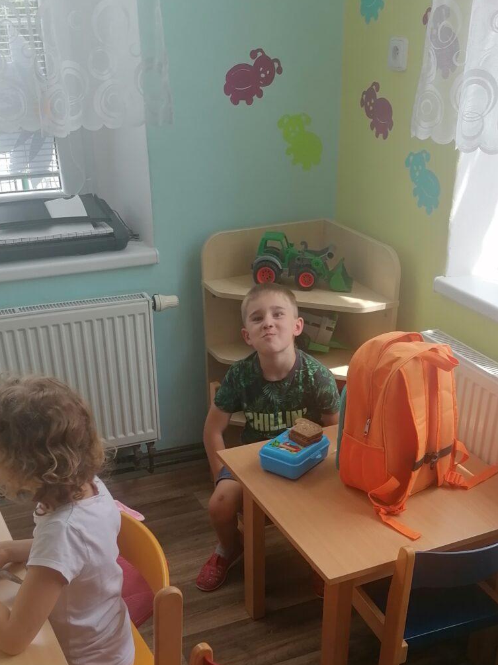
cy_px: 490
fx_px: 825
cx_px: 250
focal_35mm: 43
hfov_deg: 33.6
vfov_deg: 42.7
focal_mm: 4.75
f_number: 1.8
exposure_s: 1/127
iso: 50
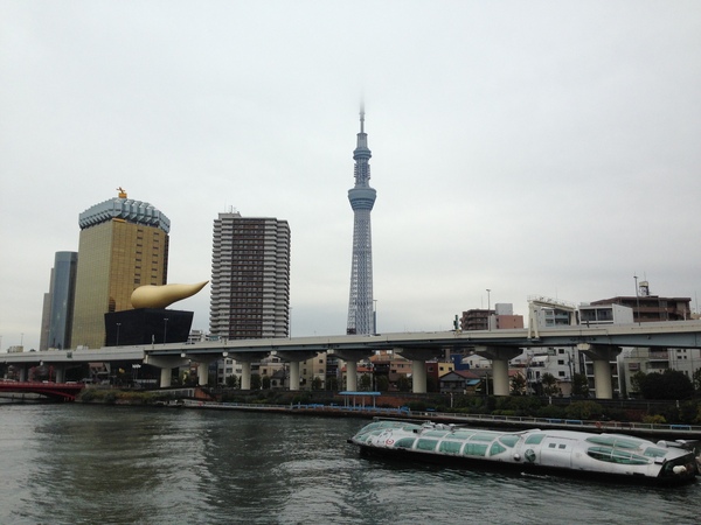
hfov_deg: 55.4
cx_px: 350
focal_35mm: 33
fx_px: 668
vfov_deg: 42.9
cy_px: 262
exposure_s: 1/733
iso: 50
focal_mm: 4.13
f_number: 2.4
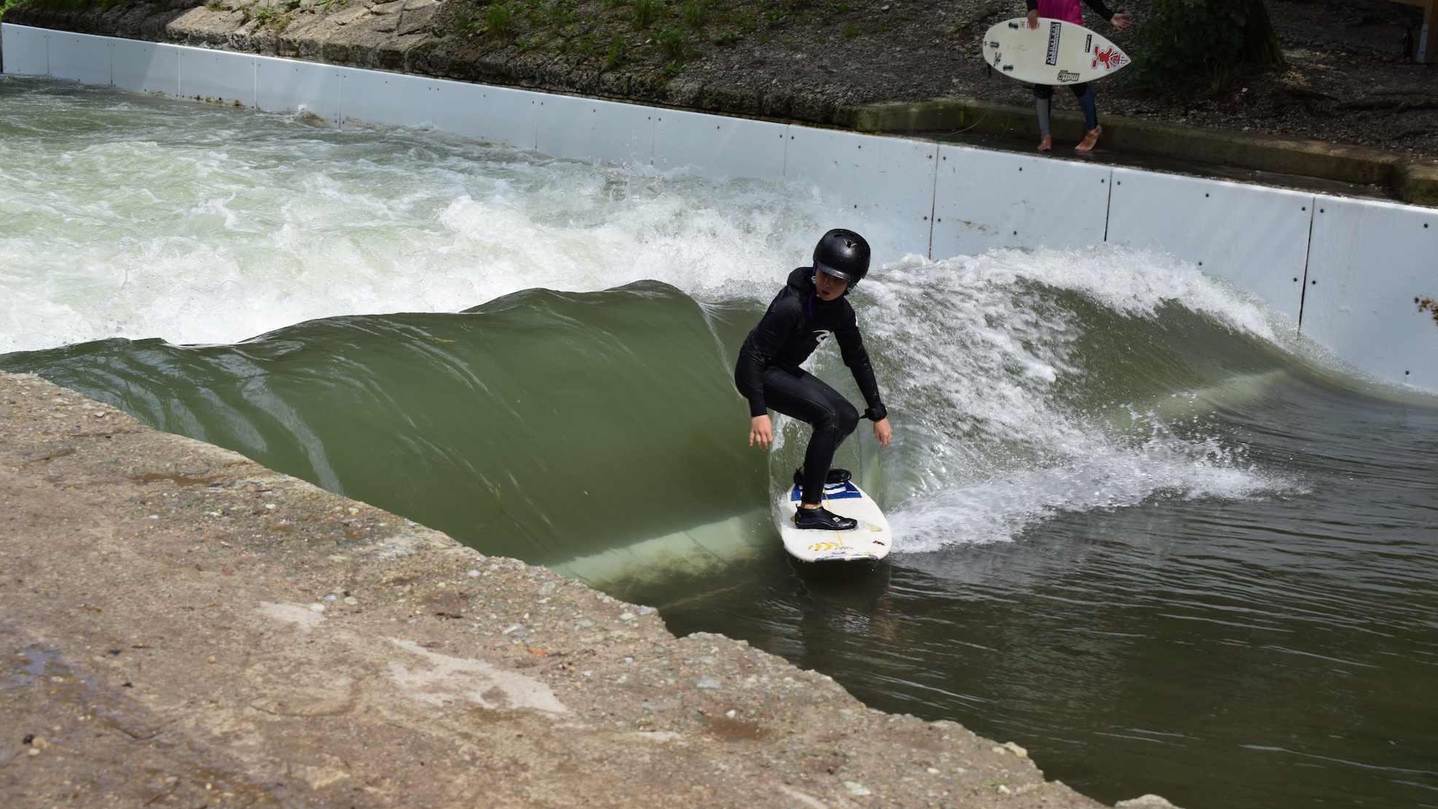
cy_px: 323
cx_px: 719
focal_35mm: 48
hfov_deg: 42.9
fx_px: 1830
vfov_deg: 24.9
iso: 200
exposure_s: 1/320
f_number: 9
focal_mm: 30
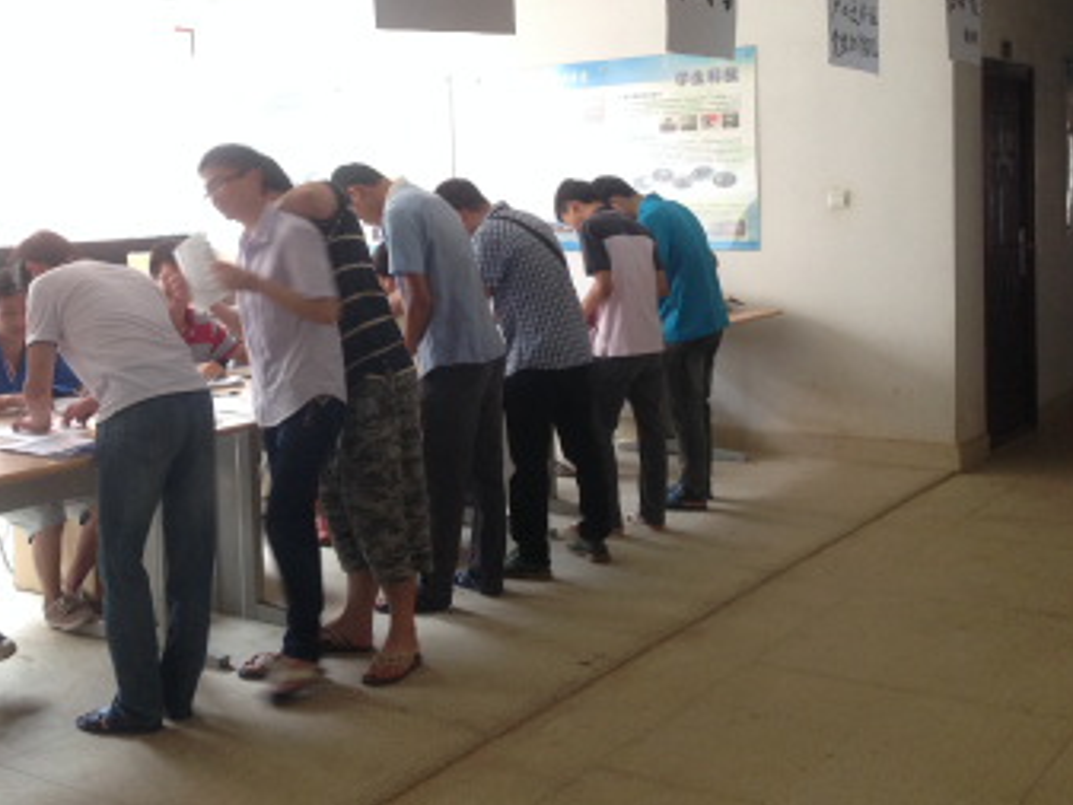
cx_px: 334
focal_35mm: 49
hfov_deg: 38.3
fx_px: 1519
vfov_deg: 29.4
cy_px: 256
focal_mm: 4.12
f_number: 2.4
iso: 100
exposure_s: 1/20
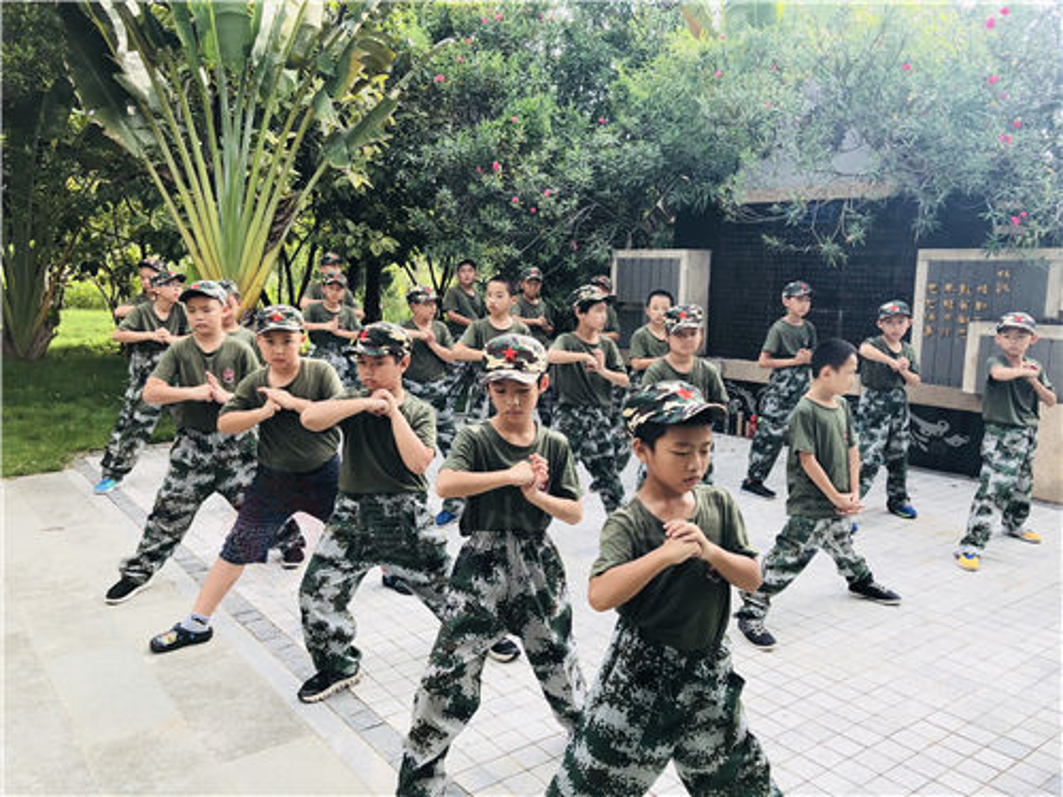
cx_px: 532
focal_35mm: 28
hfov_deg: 63.4
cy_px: 398
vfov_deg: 49.7
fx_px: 860
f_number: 1.8
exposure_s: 1/363
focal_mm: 3.99
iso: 20
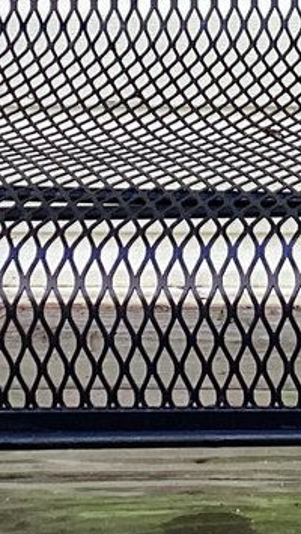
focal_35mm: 144
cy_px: 50
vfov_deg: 14.8
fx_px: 2041
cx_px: 427
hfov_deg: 8.3
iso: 50
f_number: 2.4
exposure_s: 1/120
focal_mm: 3.3
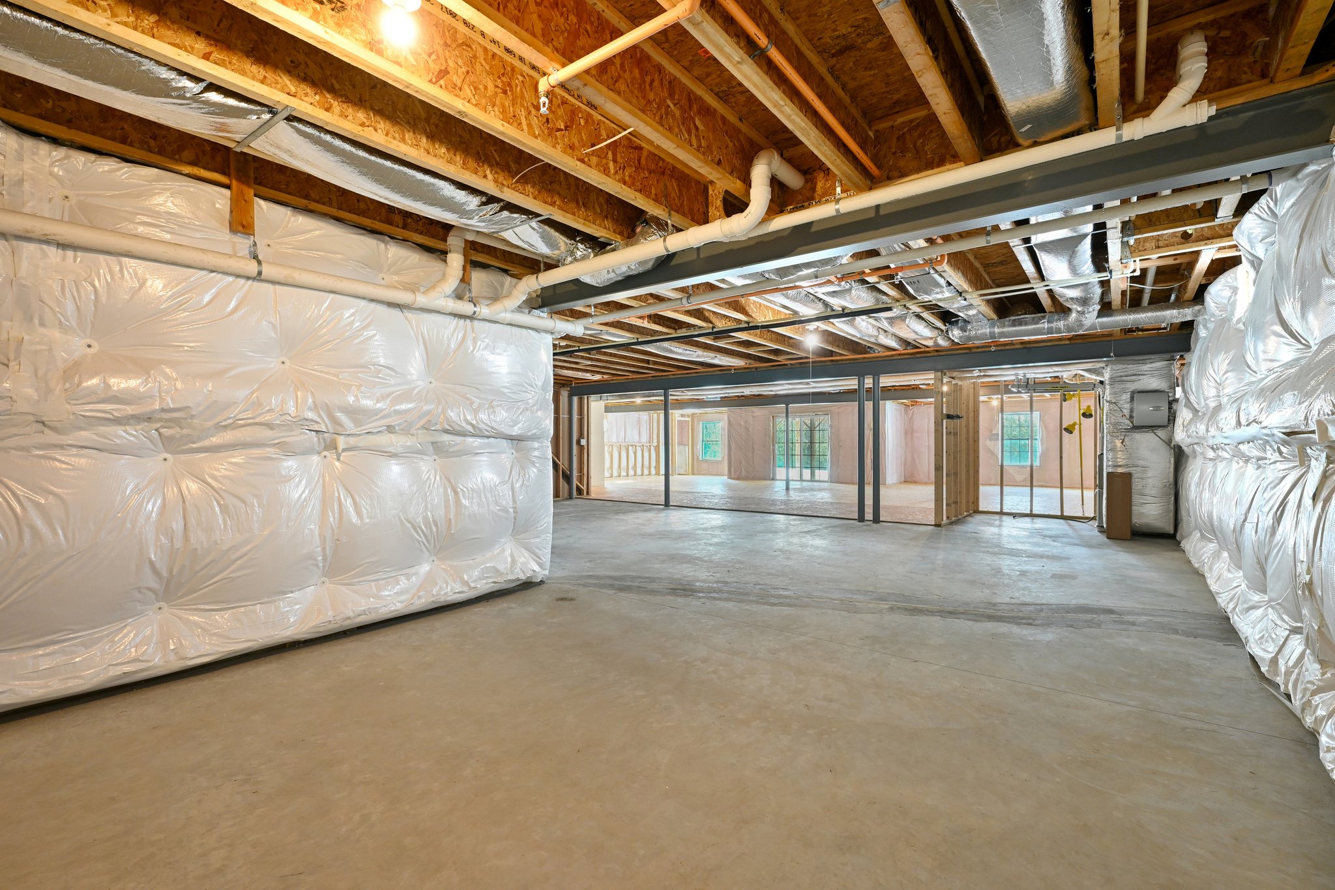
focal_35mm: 16
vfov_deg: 73.7
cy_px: 445
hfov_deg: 96.7
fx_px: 593
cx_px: 668
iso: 400
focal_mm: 16
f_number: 8
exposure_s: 1/1.25
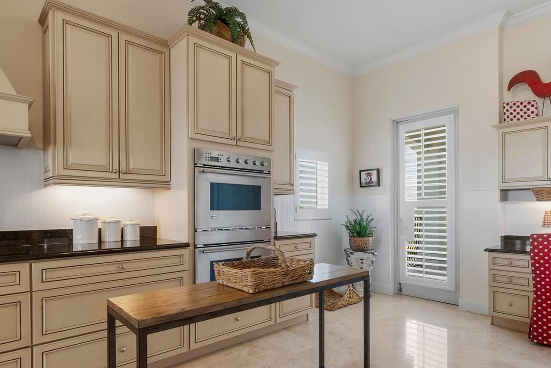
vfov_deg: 61.5
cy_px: 217
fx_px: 306
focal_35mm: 20
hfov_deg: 83.9
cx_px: 293
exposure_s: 1/1.67
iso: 250
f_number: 9
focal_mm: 16
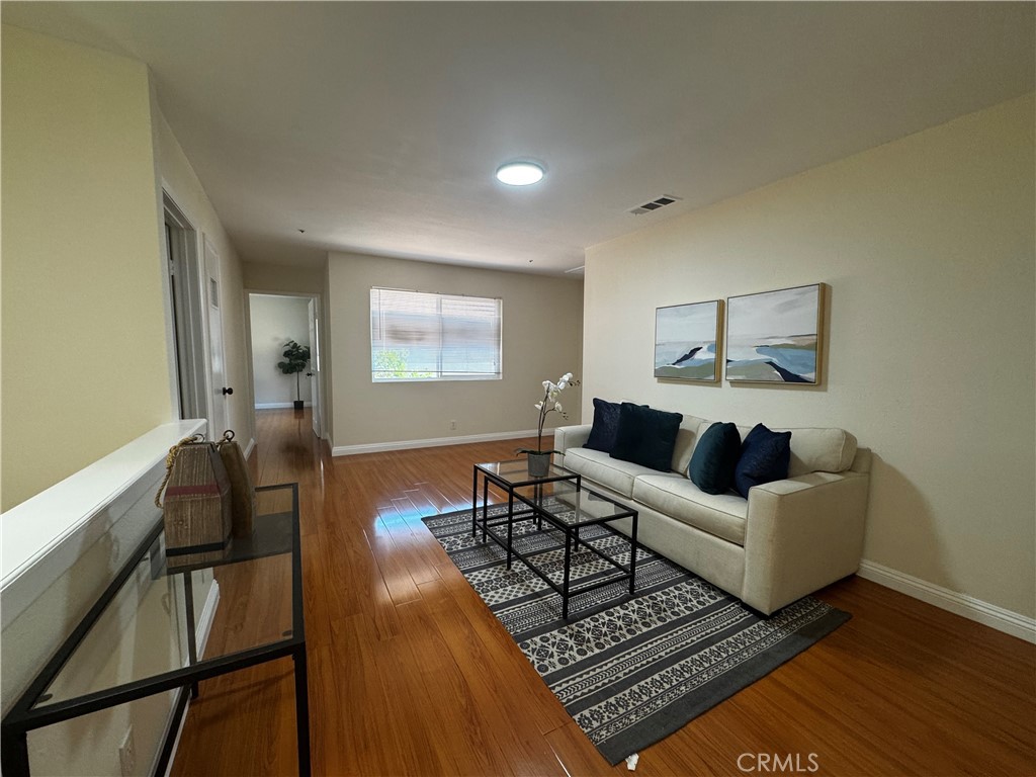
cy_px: 388
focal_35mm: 14
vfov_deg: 85.7
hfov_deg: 102.1
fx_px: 419
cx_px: 518
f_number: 2.2
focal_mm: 2.22
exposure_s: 1/120
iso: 200
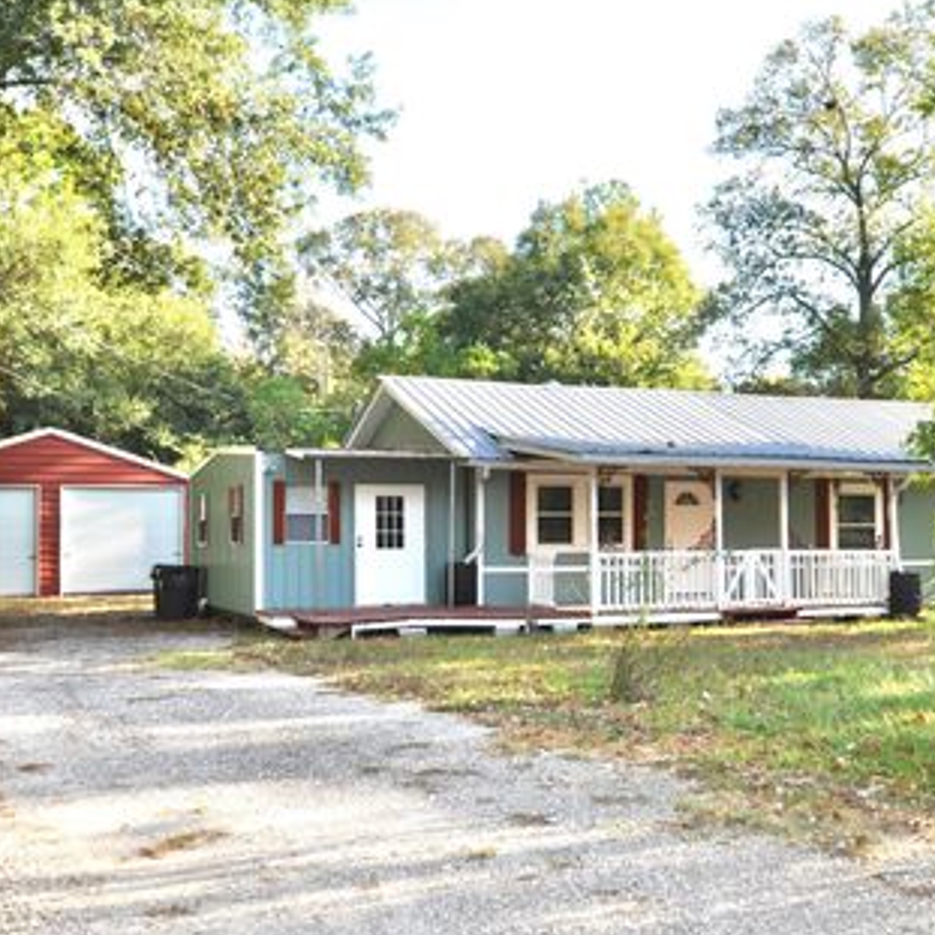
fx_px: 1253
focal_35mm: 41
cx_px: 574
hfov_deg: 40.7
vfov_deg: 40.9
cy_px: 490
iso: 200
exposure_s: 1/200
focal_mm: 20
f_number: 6.3
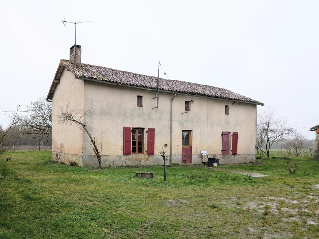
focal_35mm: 24
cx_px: 160
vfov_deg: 56.7
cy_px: 120
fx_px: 221
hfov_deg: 71.6
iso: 21
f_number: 1.68
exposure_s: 1/47.8
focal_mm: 6.9
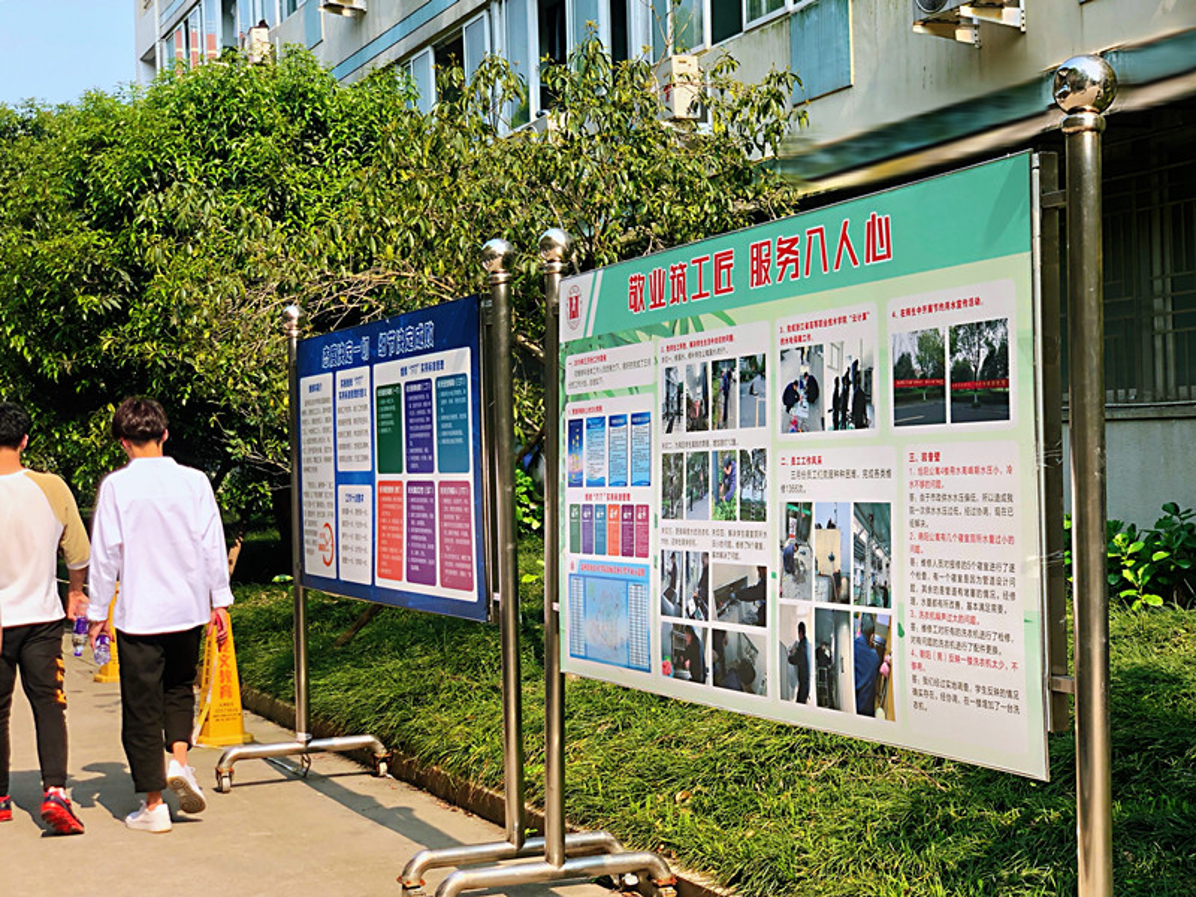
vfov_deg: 28.0
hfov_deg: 36.8
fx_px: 1797
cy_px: 448
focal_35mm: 52
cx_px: 598
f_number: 2.4
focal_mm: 6
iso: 16
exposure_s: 1/358
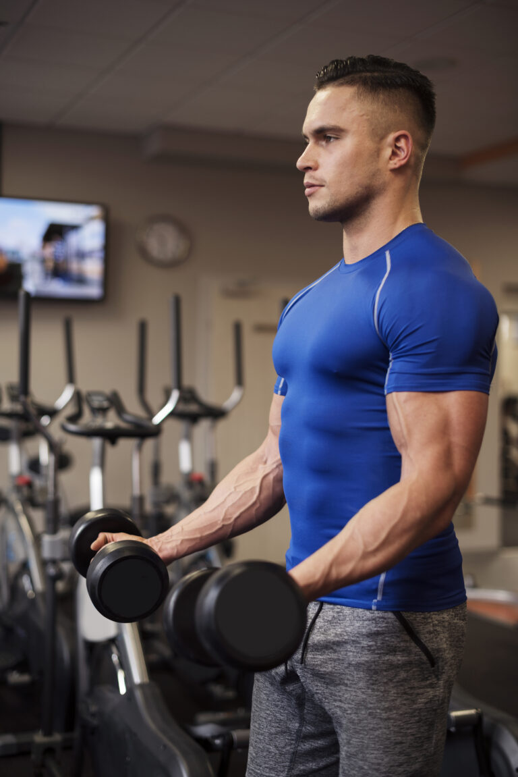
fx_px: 1078
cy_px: 388
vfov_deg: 39.6
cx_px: 259
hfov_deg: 27.0
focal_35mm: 50
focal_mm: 50
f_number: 2
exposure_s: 1/125
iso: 100
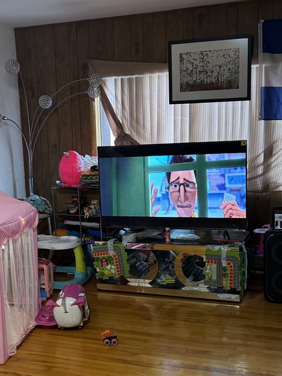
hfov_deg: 30.0
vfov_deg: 39.6
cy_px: 216
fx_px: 521
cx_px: 87
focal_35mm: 48
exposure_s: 1/60
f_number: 1.78
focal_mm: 6.76
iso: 320
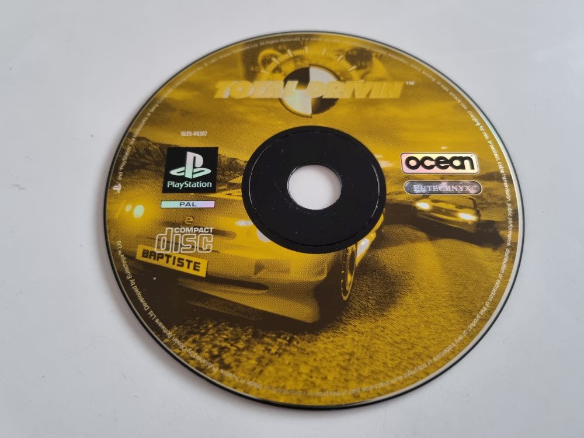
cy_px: 219
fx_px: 439
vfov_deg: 53.1
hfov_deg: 67.3
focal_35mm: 26
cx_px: 292
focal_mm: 5.4
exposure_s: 1/25
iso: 640
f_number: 1.8
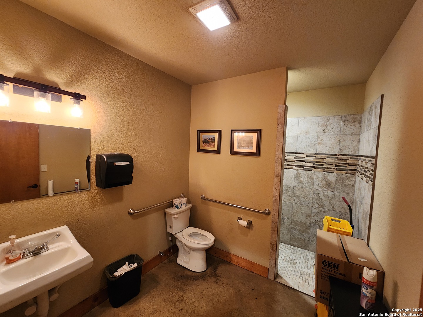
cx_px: 212
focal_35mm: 13
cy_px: 158
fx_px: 159
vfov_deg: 89.9
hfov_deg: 106.2
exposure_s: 1/30
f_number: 2.2
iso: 400
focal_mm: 2.2
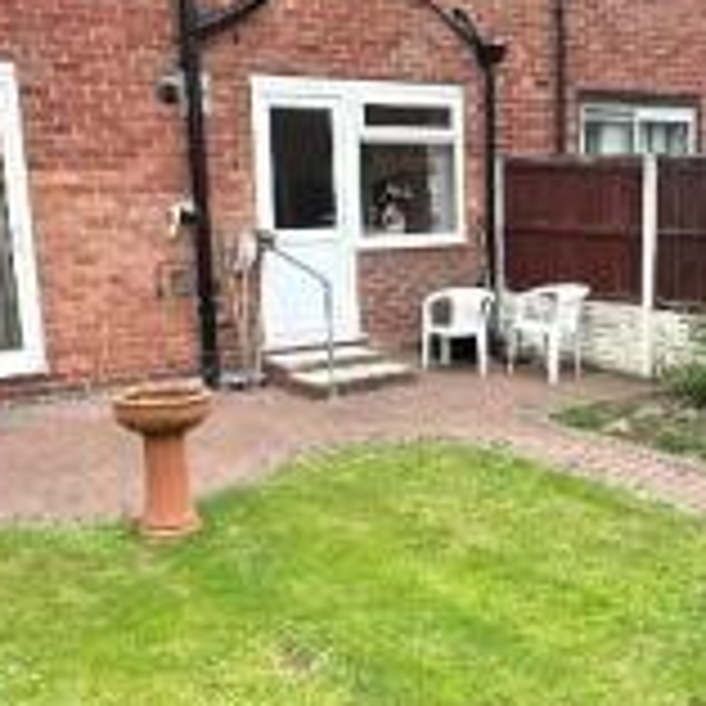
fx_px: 1061
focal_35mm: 46
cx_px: 456
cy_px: 416
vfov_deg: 36.7
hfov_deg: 36.5
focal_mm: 2.22
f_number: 2.2
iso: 40
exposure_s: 1/387
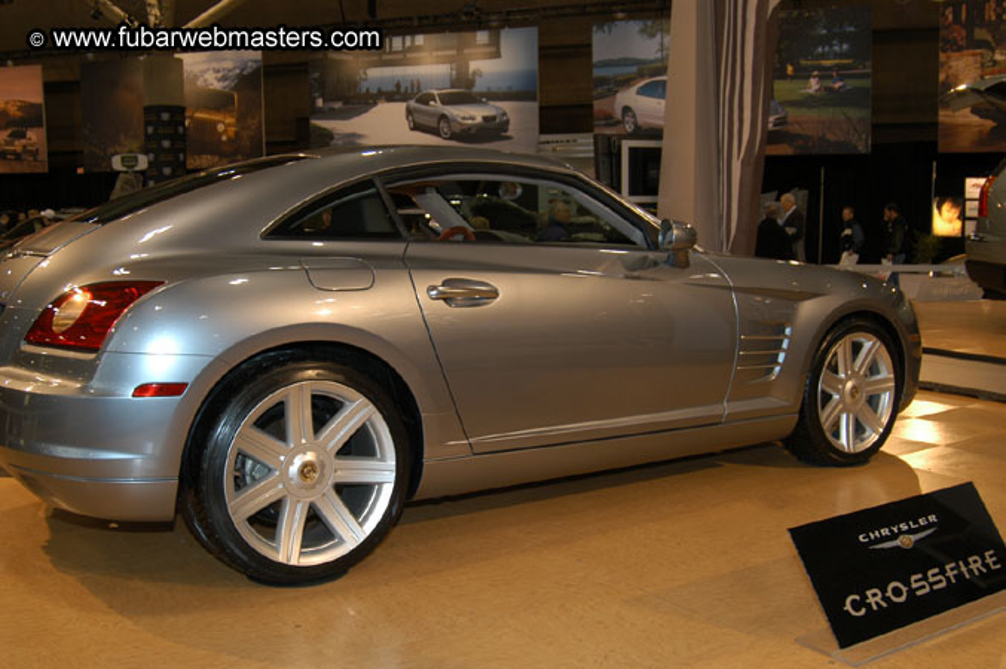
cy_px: 334
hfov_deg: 53.2
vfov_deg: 36.8
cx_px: 503
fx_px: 1005
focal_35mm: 36
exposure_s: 1/60
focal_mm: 24
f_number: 5
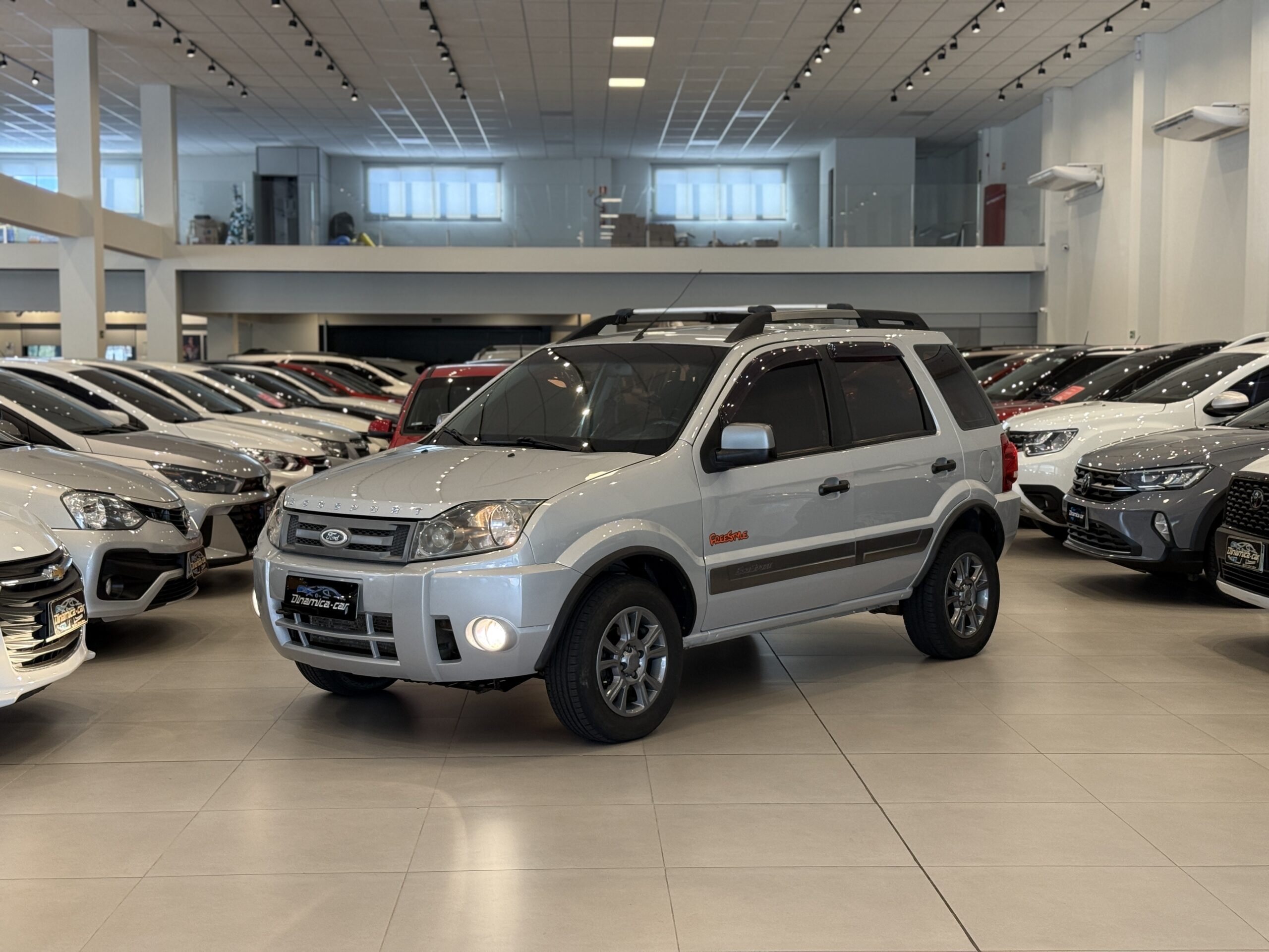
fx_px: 1760
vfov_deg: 30.3
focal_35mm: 48
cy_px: 476
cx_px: 634
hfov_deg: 39.7
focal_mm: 6.76
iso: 100
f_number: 1.78
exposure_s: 1/60
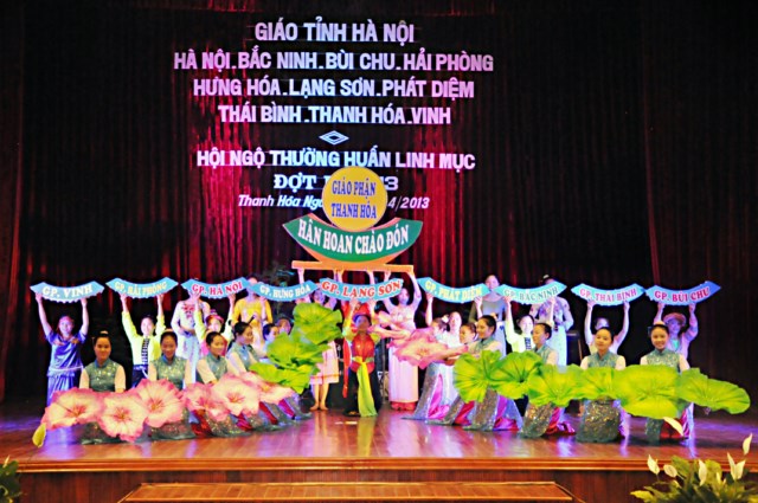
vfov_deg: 28.0
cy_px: 252
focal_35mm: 48
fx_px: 1009
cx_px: 379
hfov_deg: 41.2
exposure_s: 1/200
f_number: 4.2
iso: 3200
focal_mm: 32
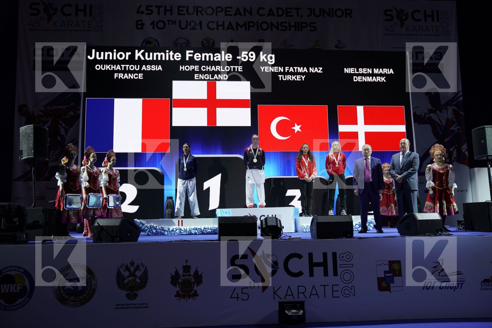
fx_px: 410
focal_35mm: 30
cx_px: 246
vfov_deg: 43.6
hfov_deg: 61.9
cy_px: 164
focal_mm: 30
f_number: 2.8
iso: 200
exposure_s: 1/125
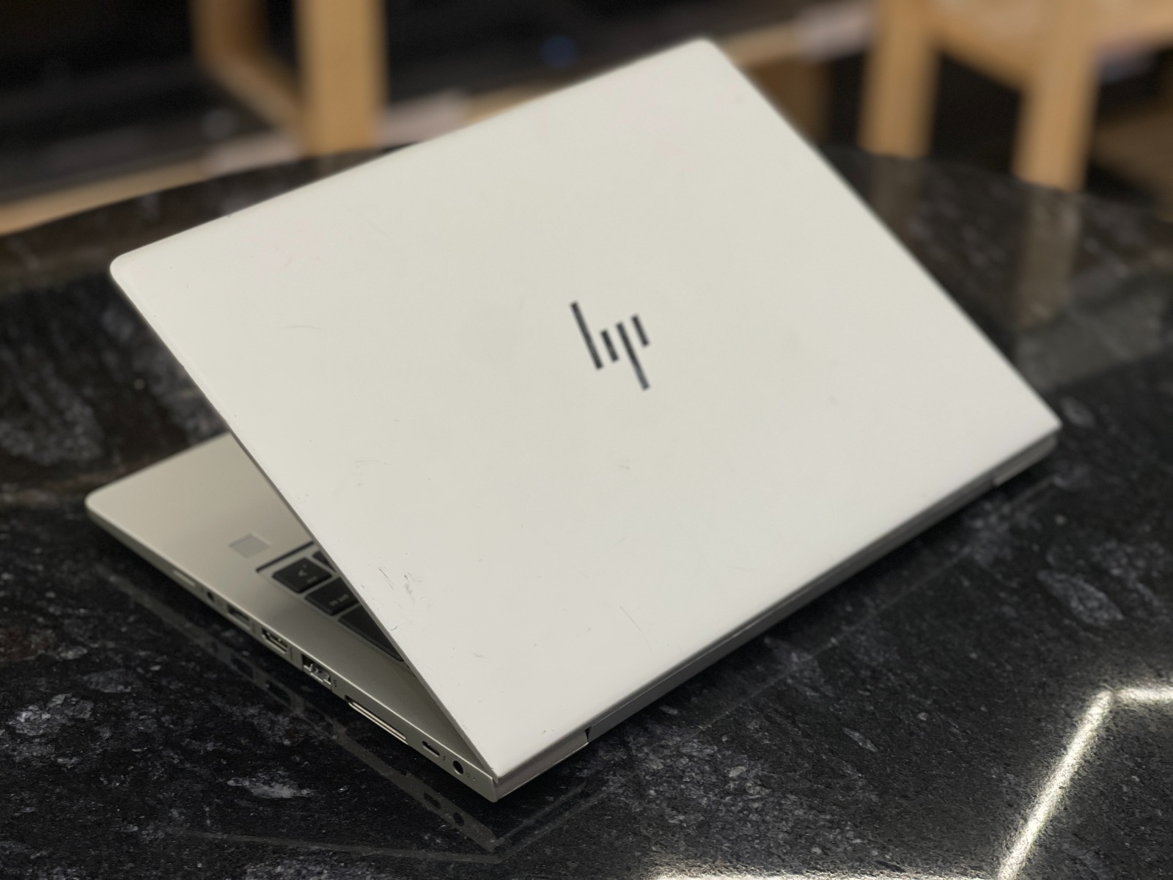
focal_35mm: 64
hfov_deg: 30.3
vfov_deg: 22.9
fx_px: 2169
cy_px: 440
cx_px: 586
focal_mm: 7.5
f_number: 2.2
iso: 80
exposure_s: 1/121
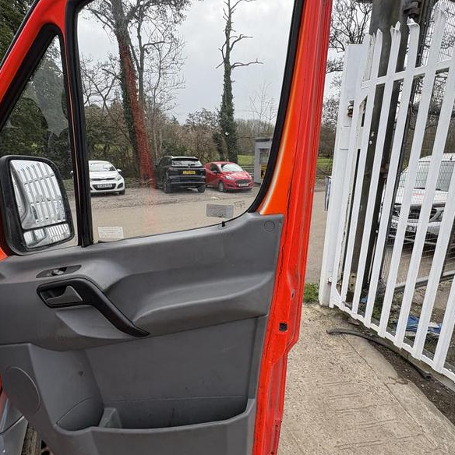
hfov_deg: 77.7
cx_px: 235
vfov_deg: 77.7
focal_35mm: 19
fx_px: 283
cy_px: 233
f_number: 2.2
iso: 40
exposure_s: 1/561
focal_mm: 2.22
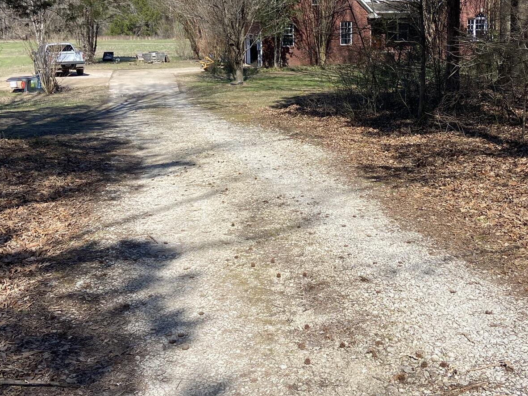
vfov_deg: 31.9
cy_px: 134
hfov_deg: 41.9
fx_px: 686
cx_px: 308
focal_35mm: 45
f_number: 1.8
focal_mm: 4.25
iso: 32
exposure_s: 1/1838
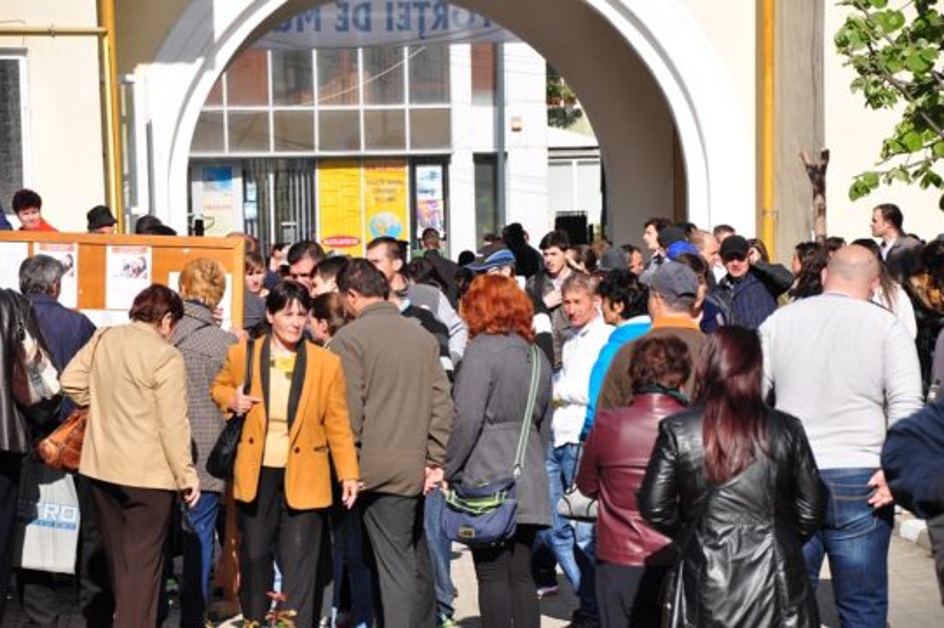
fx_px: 4127
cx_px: 472
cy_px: 314
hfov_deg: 13.0
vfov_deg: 8.7
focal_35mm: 158
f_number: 8
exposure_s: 1/640
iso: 200
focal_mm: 105
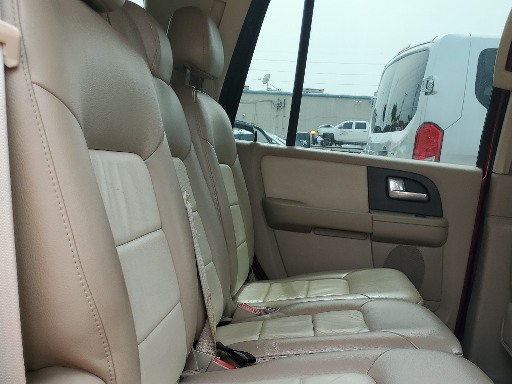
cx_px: 245
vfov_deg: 34.3
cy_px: 295
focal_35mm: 41
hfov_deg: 45.8
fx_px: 606
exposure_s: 1/588
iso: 50
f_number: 1.5
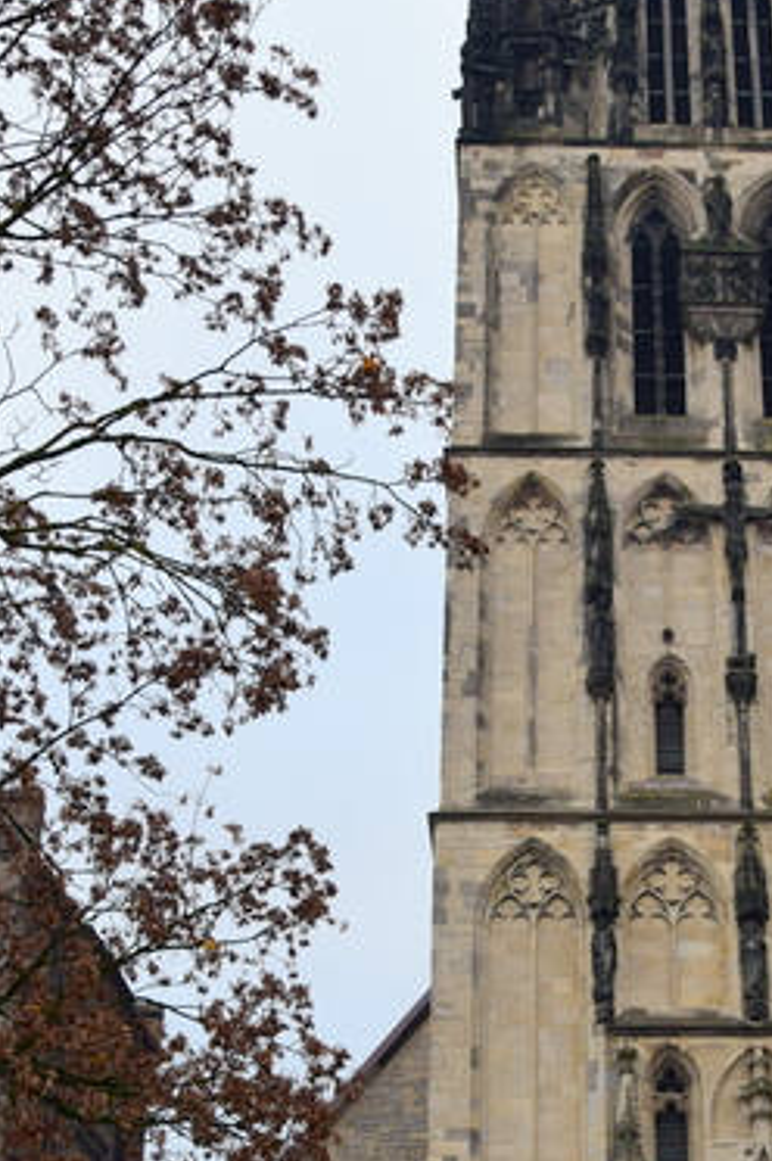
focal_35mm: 58
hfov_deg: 22.7
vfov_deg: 33.7
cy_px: 900
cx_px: 697
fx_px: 1869
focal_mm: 18
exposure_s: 1/50
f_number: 8
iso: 400
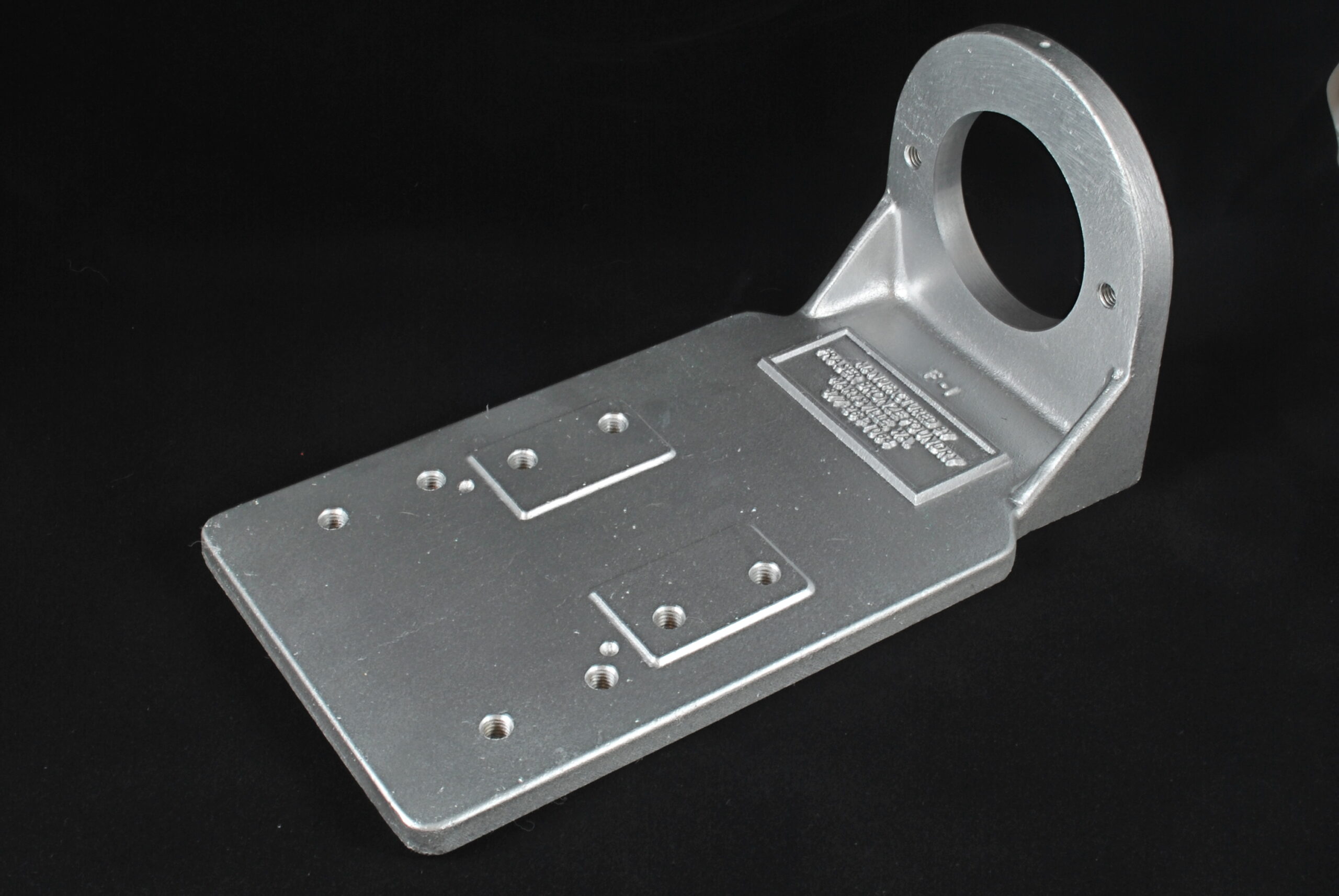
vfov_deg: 32.0
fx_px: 1564
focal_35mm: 42
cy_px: 448
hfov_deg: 46.4
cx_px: 670
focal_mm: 28
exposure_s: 1
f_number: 18
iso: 100
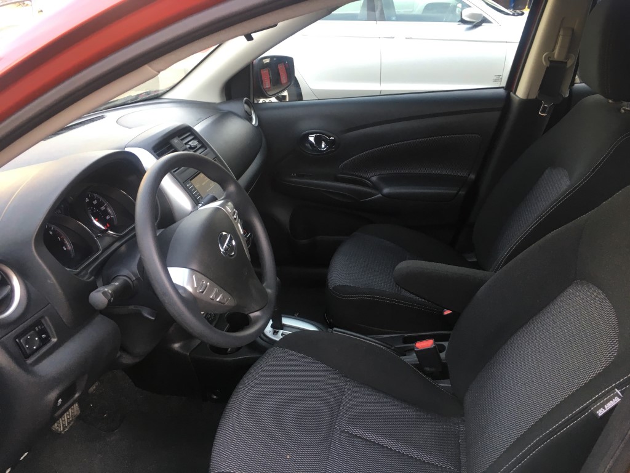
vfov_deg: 48.2
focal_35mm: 29
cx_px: 315
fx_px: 528
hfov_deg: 61.7
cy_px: 236
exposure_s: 1/40
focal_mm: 4.15
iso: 25
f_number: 2.2
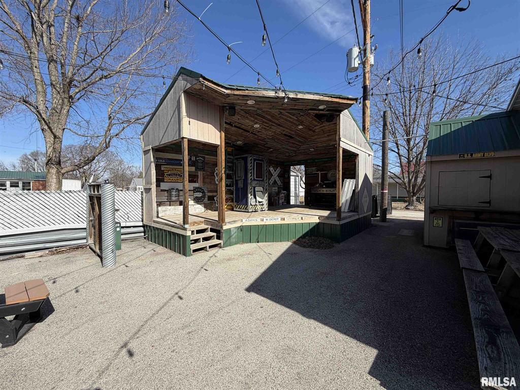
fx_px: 210
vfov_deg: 85.7
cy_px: 195
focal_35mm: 14
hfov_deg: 102.1
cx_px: 260
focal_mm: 2.22
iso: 20
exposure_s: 1/770
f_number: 2.2
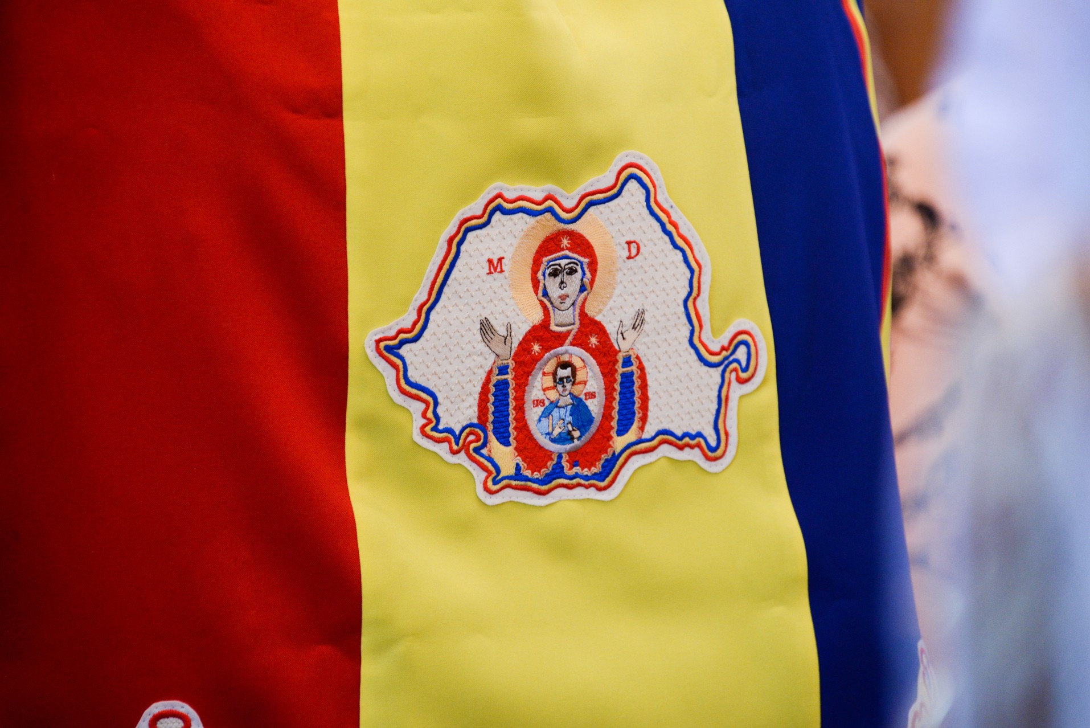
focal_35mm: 300
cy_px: 364
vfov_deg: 4.6
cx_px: 545
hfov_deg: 6.9
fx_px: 9087
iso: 1600
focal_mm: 300
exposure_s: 1/60
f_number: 5.6
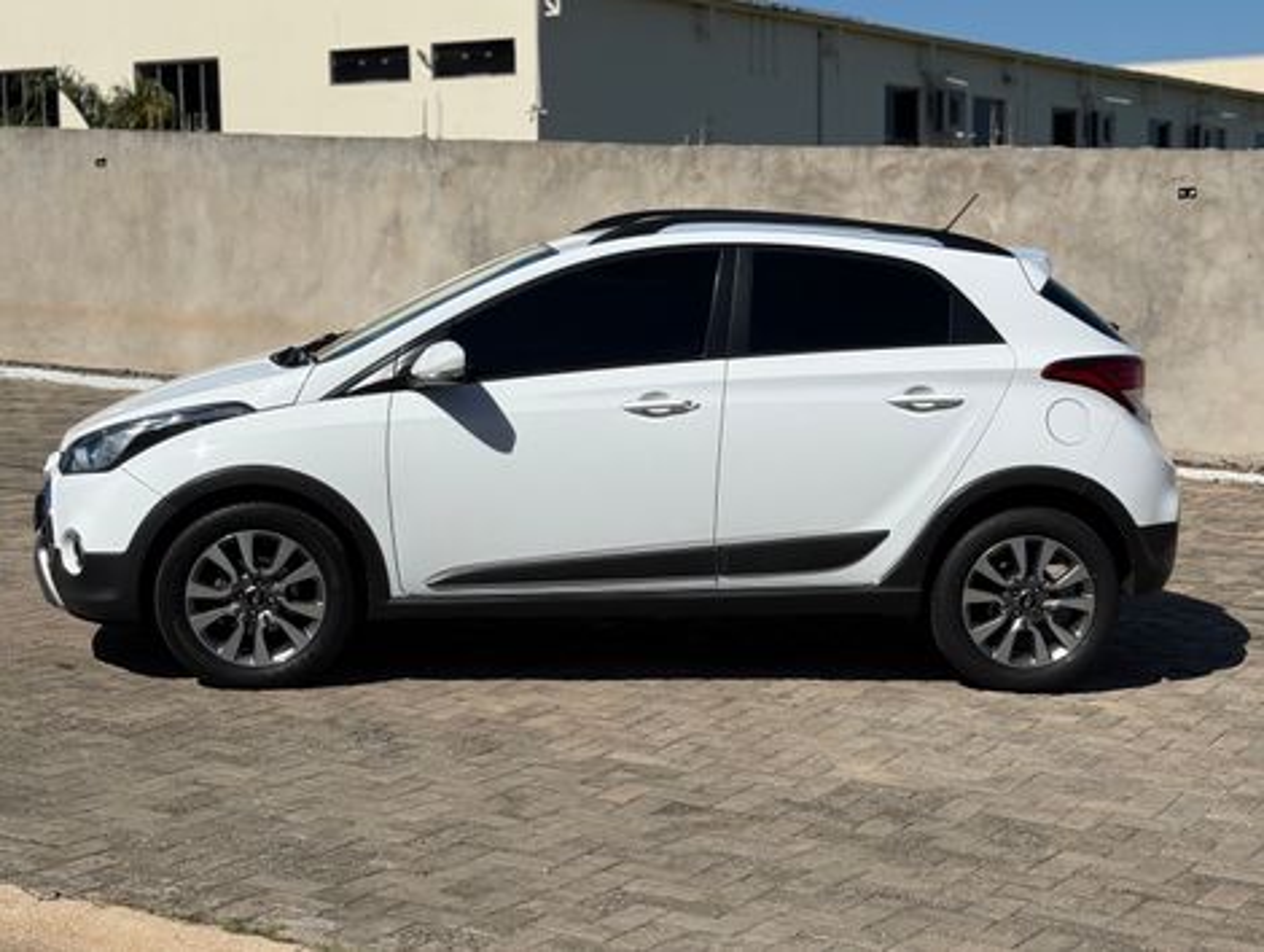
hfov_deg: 39.6
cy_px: 476
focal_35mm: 48
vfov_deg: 30.3
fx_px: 1755
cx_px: 632
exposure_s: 1/11364
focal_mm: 6.76
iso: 50
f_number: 1.78
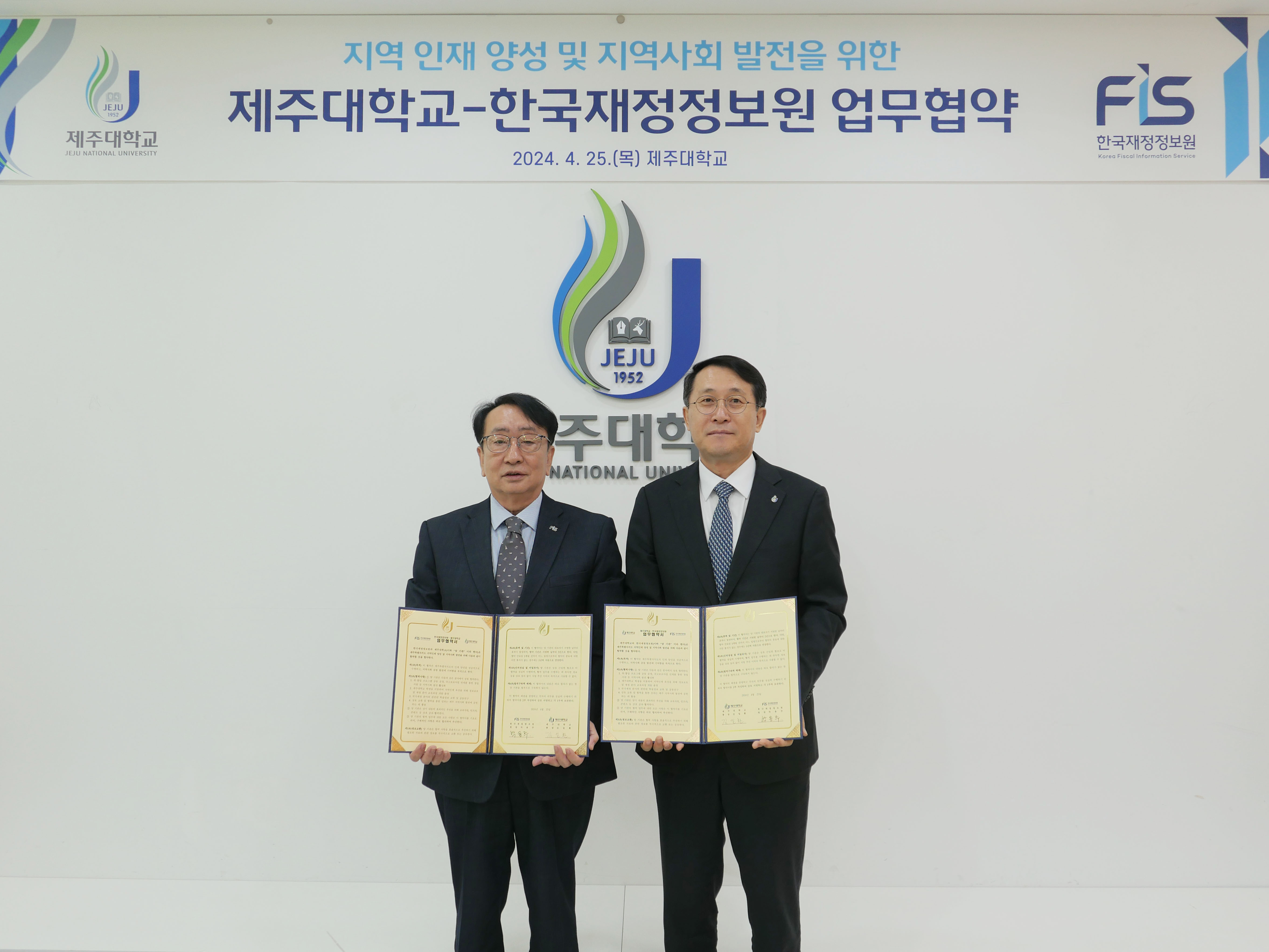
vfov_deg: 48.2
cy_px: 476
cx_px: 634
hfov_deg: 61.7
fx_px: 1063
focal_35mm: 29
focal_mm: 13.2
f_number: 2.1
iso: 200
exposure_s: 1/125
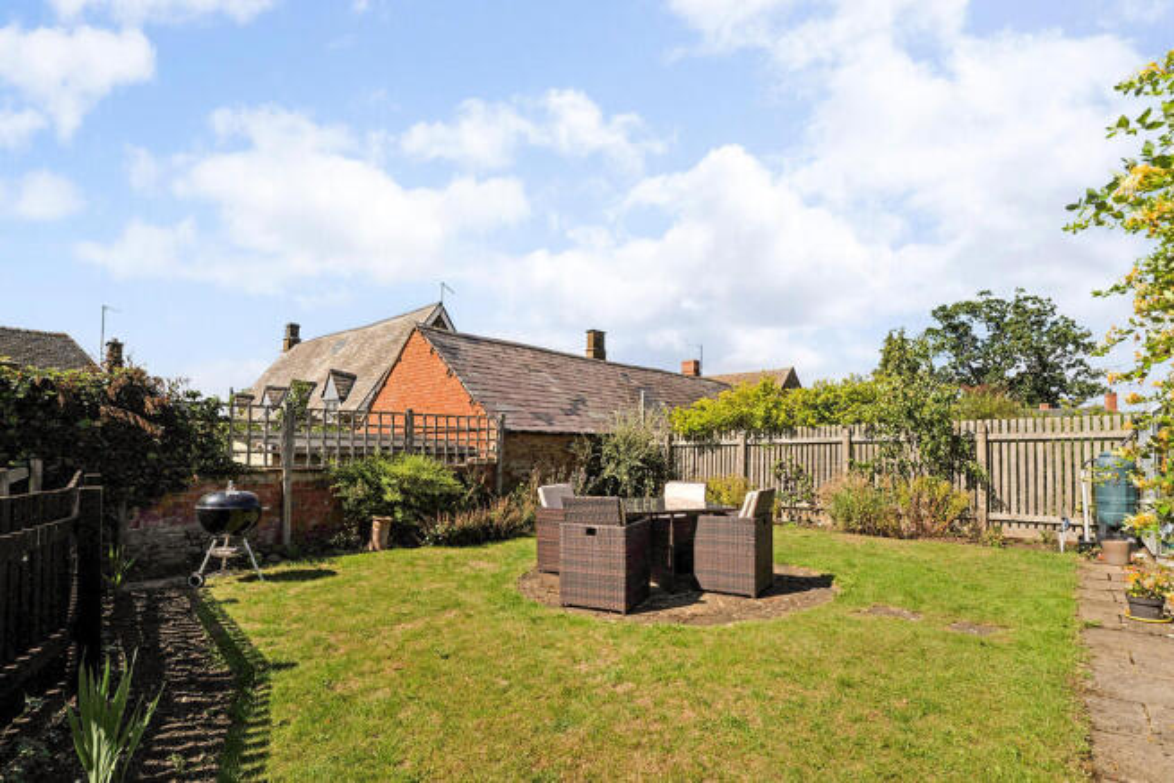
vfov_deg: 73.8
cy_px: 392
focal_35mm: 16
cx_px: 587
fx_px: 522
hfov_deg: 96.7
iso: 400
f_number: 8
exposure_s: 1/2500
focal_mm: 16
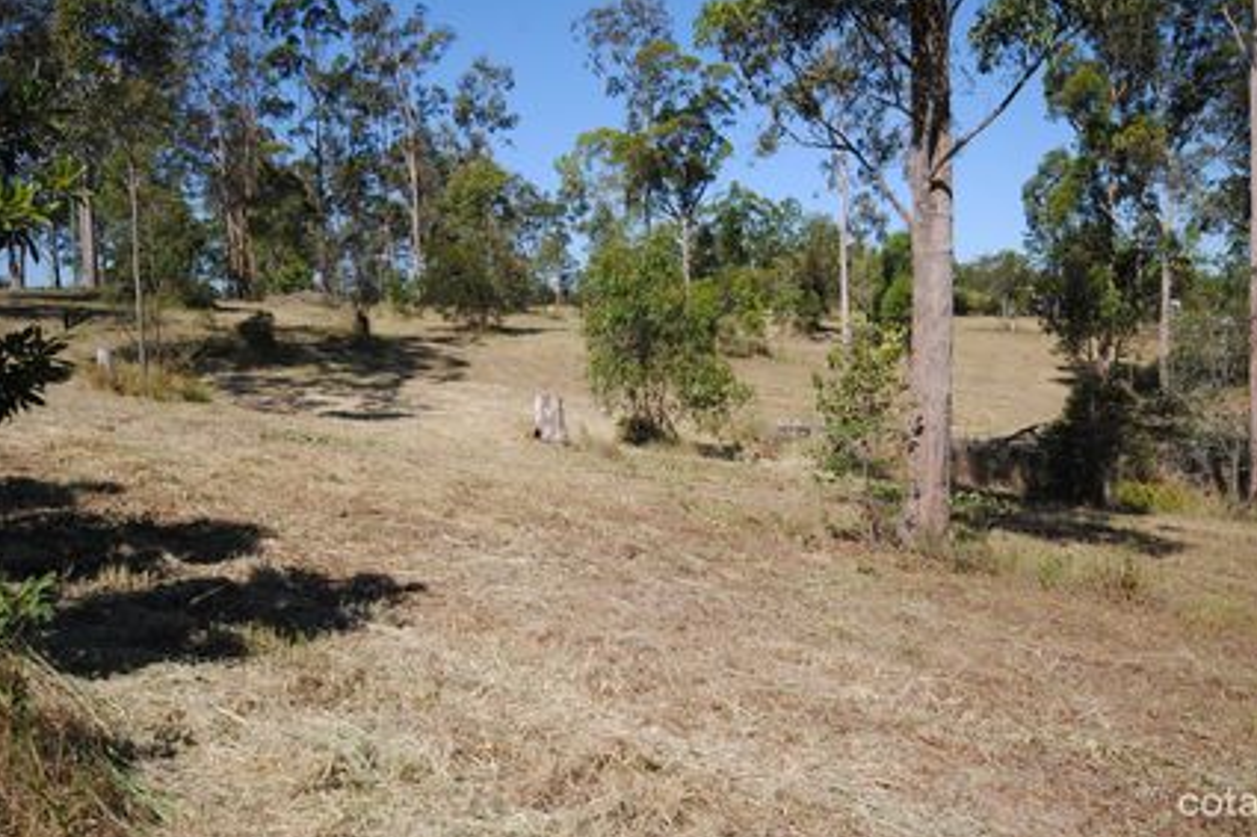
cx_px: 668
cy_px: 401
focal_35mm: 32
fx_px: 1101
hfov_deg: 59.4
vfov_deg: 41.6
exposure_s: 1/250
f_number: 8
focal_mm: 19
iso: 100
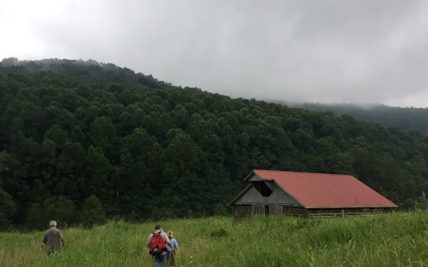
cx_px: 207
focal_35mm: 37
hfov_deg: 52.7
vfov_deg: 34.4
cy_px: 155
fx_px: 432
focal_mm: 4.15
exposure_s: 1/30
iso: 64
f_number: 2.2
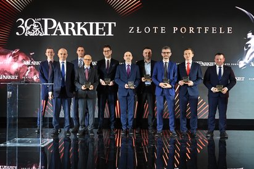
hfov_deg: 55.8
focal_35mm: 34
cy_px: 84
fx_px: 240
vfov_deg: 38.8
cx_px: 127
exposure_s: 1/100
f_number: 4
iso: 3200
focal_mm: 34
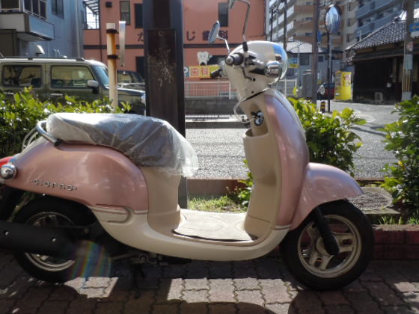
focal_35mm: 32
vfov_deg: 44.1
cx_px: 180
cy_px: 150
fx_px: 387
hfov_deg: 56.6
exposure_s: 1/500
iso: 100
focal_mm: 5
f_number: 3.7
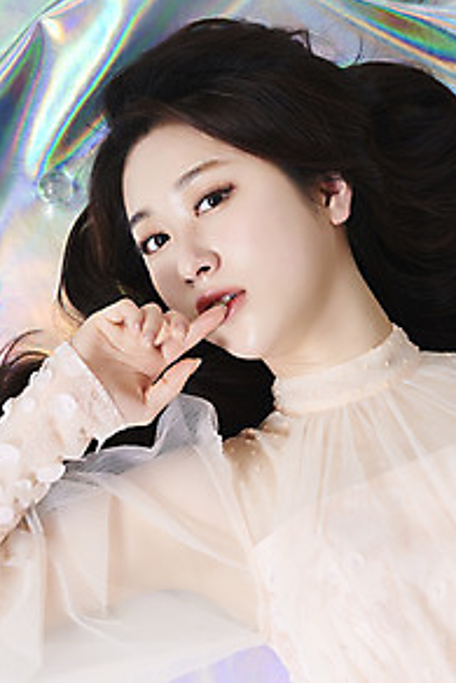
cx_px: 174
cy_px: 271
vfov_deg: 14.2
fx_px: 2733
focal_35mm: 144
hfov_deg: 9.5
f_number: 11
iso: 64
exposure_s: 1/125
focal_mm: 105
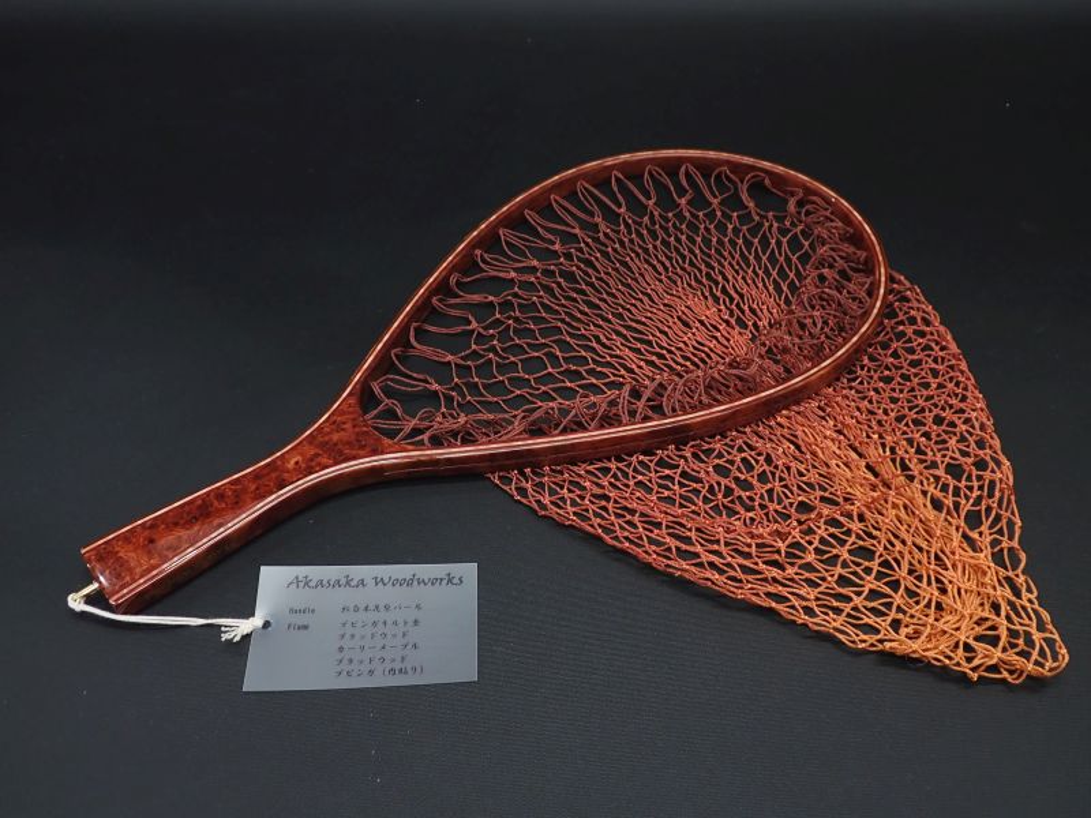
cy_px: 409
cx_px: 546
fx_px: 946
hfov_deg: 60.0
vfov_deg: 46.8
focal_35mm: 30
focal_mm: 5.4
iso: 160
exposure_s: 1/60
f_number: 2.3
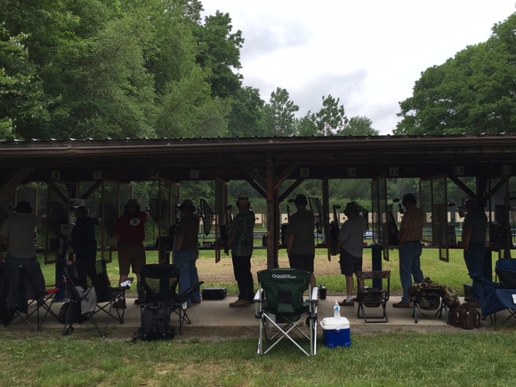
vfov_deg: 44.2
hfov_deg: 56.8
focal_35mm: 32
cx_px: 277
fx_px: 477
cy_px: 194
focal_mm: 4.15
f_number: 2.2
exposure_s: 1/845
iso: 25
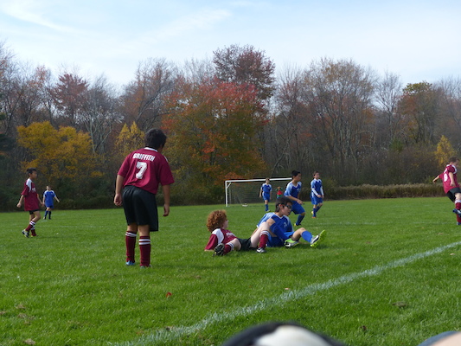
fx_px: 693
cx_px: 230
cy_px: 173
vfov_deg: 28.0
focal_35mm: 52
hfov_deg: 36.8
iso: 160
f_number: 2.8
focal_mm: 9.4
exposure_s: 1/500
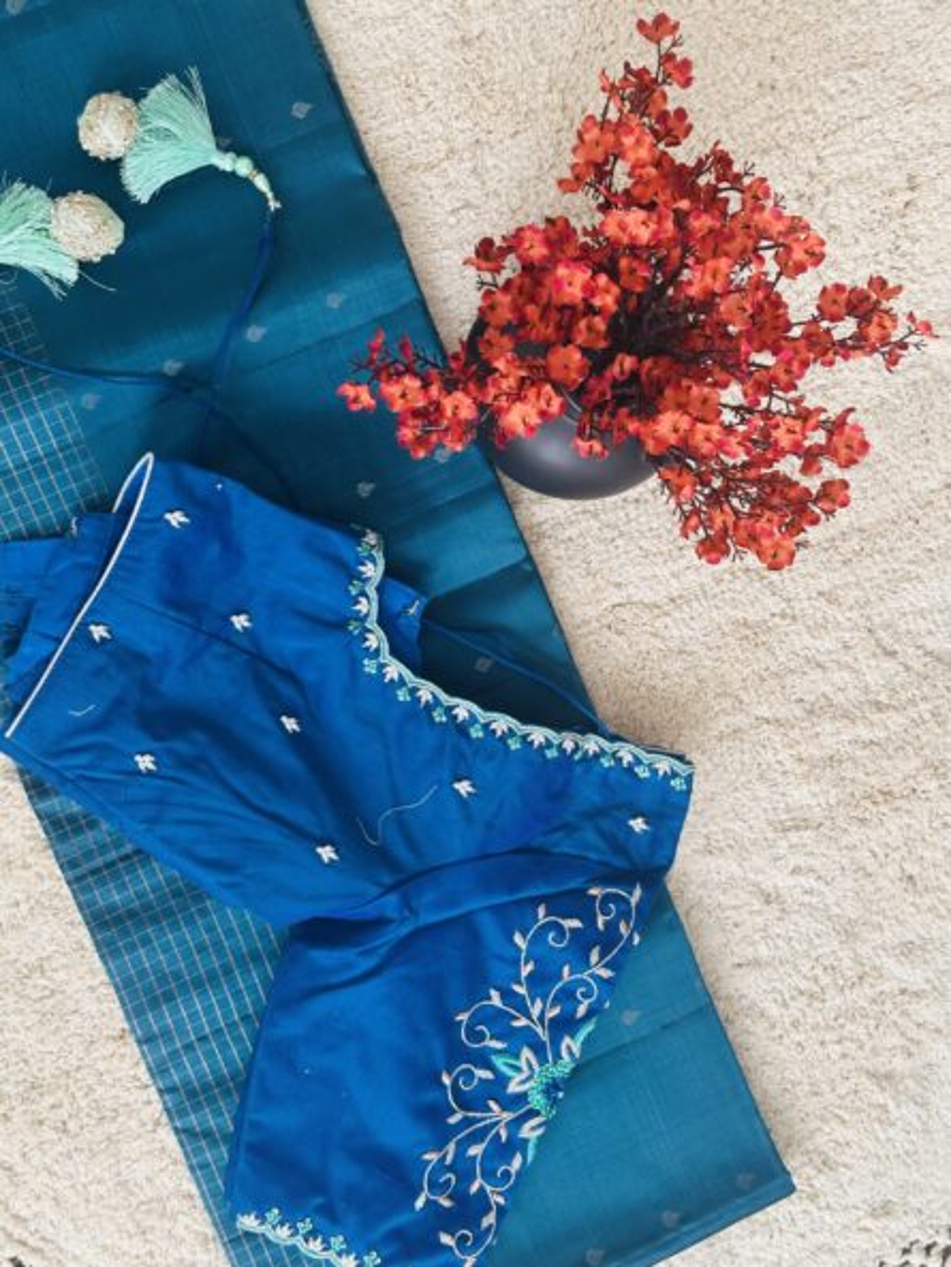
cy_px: 634
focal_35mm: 48
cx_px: 476
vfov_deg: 39.6
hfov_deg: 30.3
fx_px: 1758
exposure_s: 1/60
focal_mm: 6.86
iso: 125
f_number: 1.78
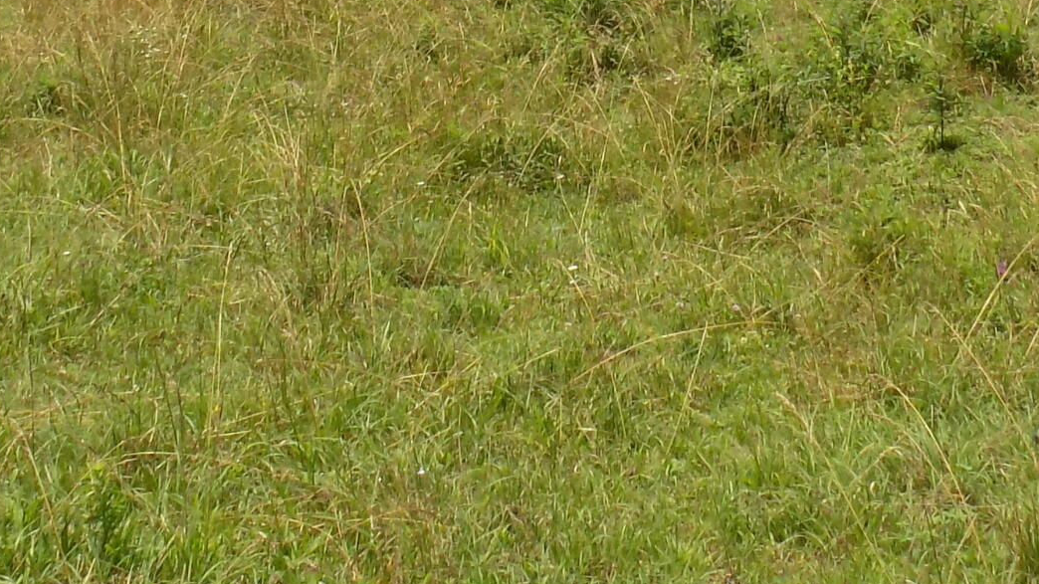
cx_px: 495
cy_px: -408
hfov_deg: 29.4
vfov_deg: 15.0
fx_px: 1983
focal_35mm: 72
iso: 80
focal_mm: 4
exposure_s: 1/1250
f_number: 3.1
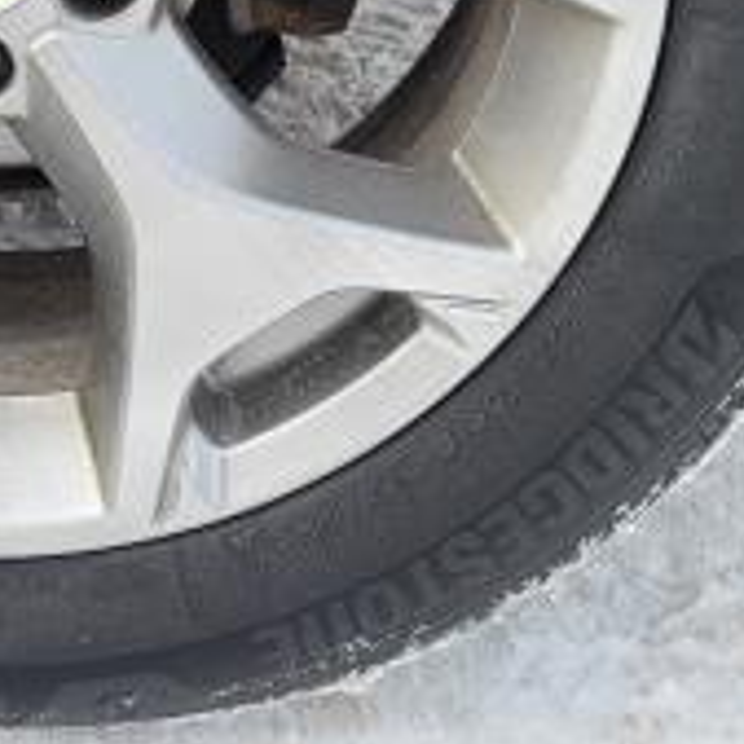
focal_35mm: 87
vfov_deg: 18.6
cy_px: -203
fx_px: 2116
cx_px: 97
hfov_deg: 19.6
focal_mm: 5.4
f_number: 1.8
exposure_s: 1/428
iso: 40
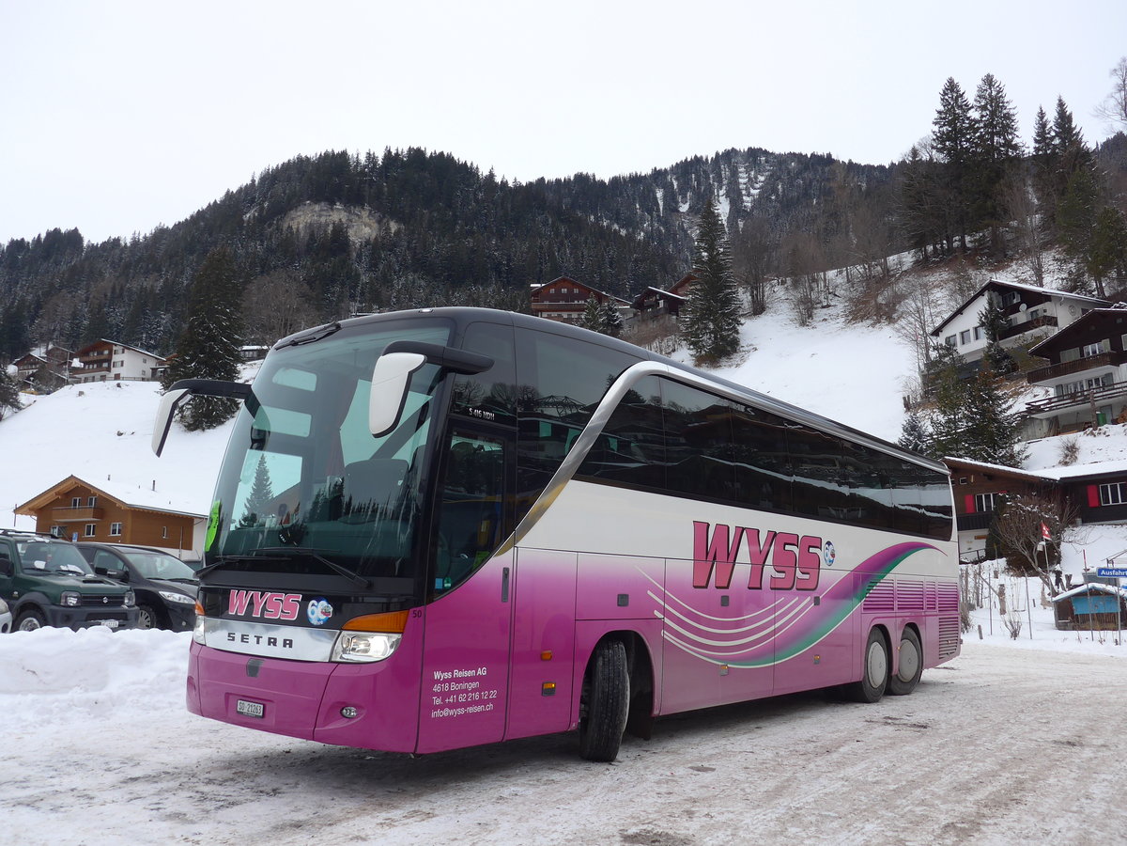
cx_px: 564
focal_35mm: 29
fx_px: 944
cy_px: 423
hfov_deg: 61.7
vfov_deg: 48.2
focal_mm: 6
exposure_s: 1/250
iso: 80
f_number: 2.8
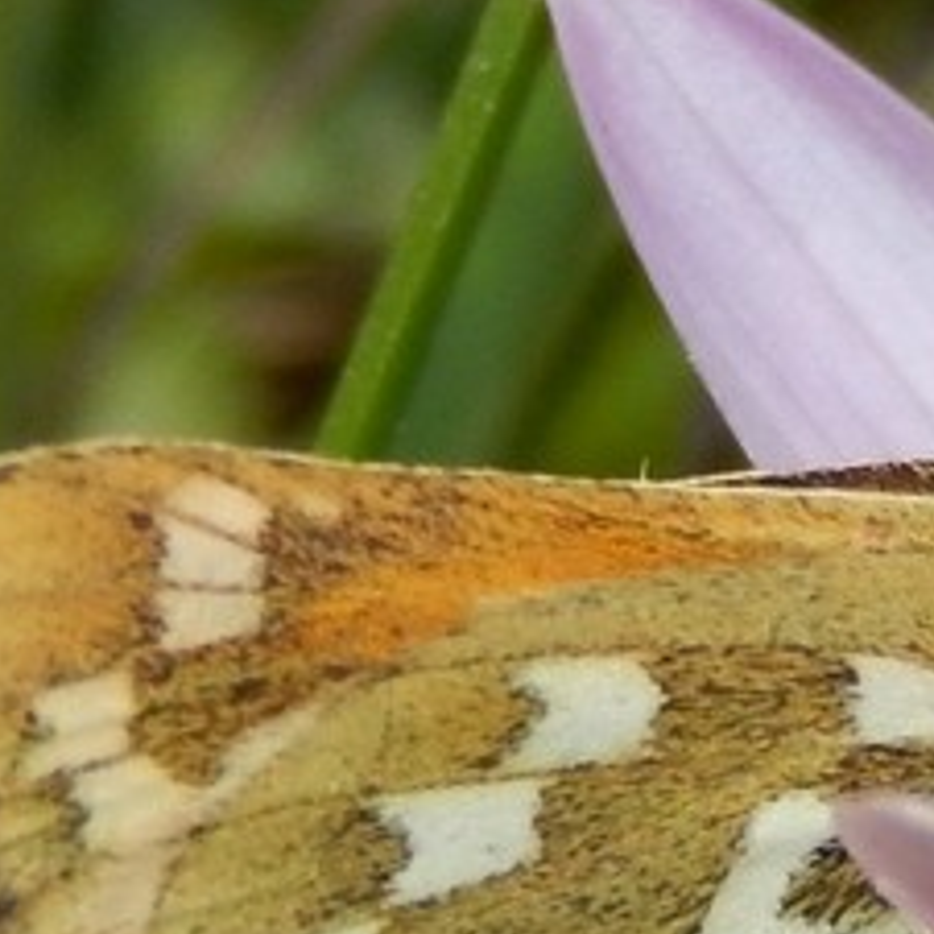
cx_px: 876
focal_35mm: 576
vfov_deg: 3.0
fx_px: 17583
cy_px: 696
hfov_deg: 3.0
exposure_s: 1/320
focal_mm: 32.8
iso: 125
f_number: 10.5
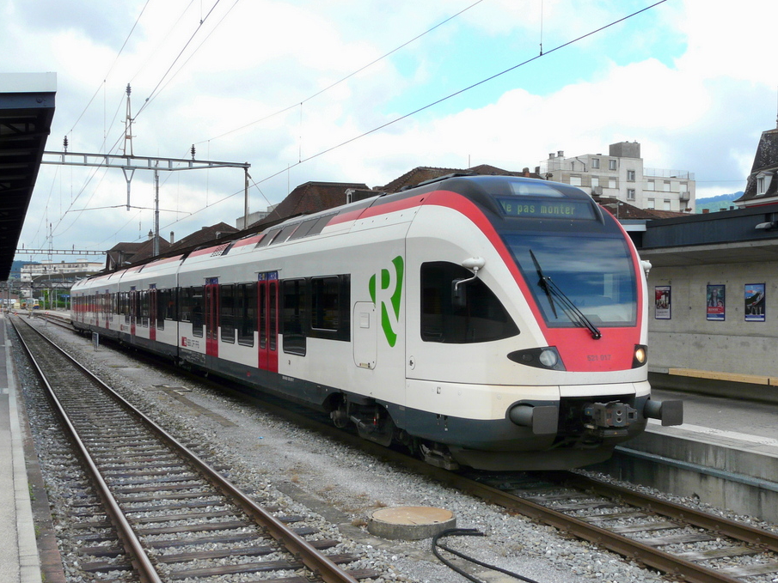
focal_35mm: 42
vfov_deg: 34.3
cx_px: 407
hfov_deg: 44.8
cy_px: 307
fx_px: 944
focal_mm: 6.3
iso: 100
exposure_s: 1/200
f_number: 5.6
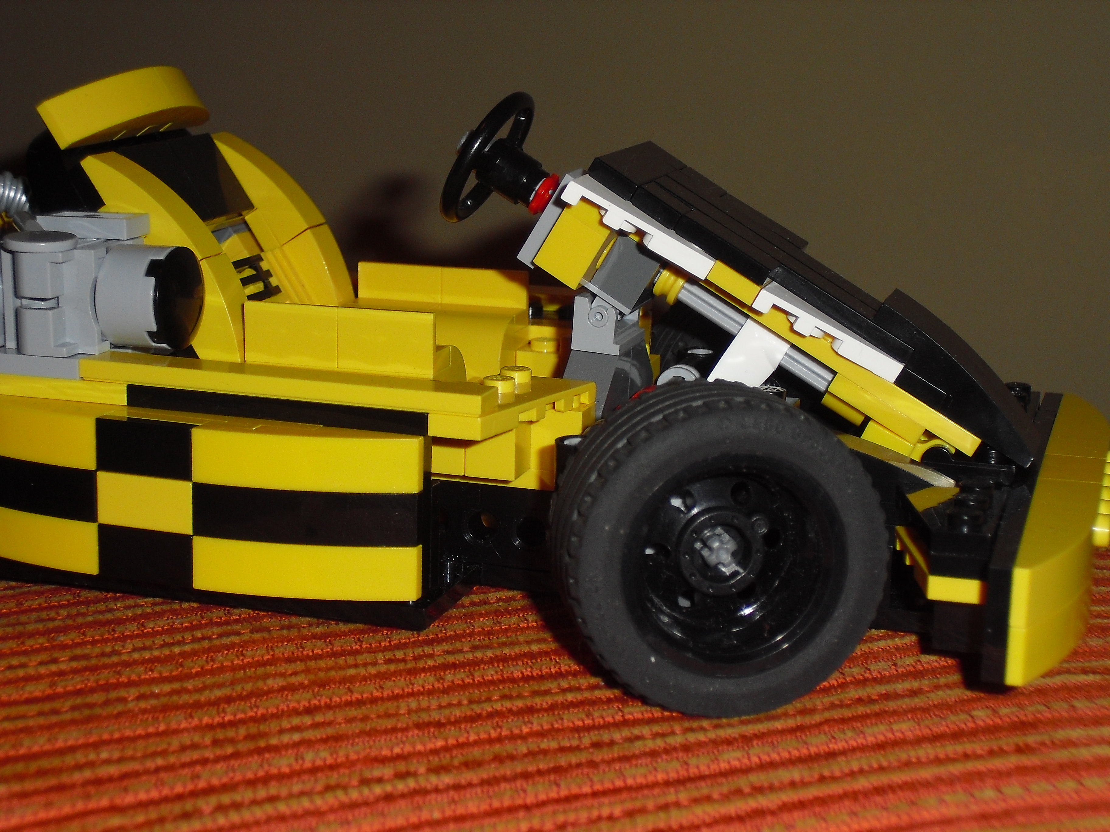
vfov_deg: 23.3
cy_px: 416
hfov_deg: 30.7
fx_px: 2020
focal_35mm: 63
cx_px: 555
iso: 200
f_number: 4.2
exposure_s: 1/60
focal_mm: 11.2
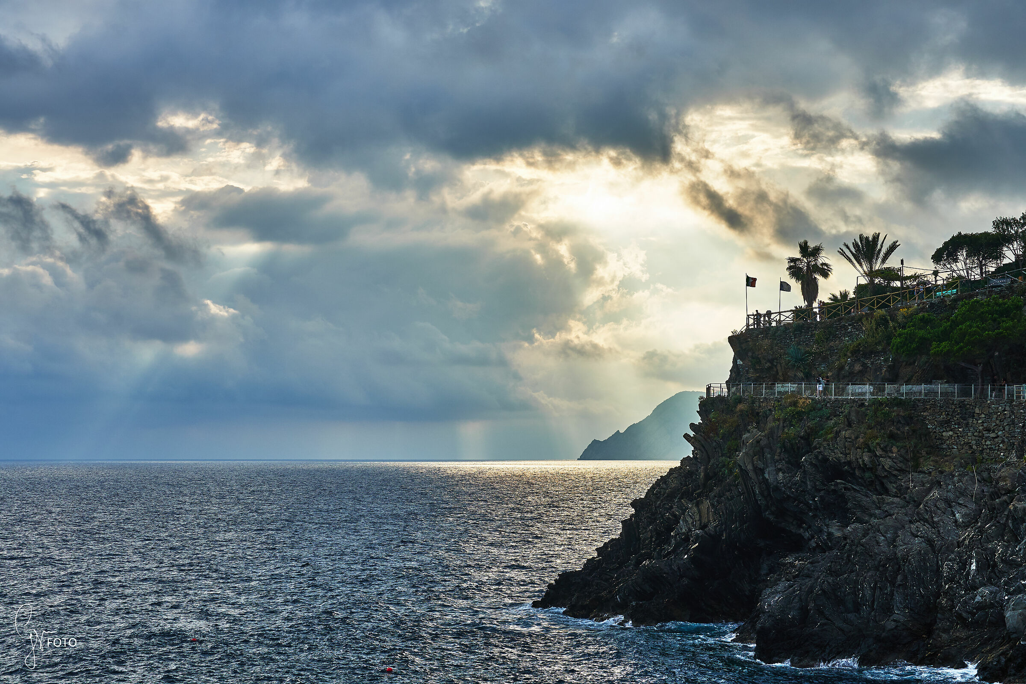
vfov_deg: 22.1
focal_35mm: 62
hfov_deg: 32.6
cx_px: 513
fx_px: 1753
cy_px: 342
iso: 100
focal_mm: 41
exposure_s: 1/125
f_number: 8
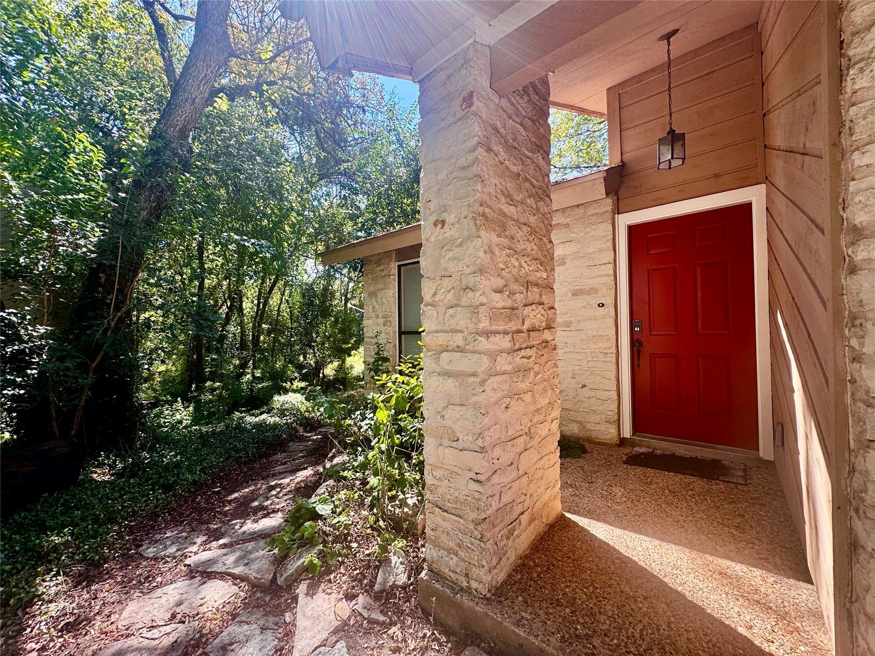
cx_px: 438
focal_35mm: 14
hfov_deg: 102.1
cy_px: 328
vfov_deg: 85.7
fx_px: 354
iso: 40
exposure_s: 1/214
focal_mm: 2.22
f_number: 2.2
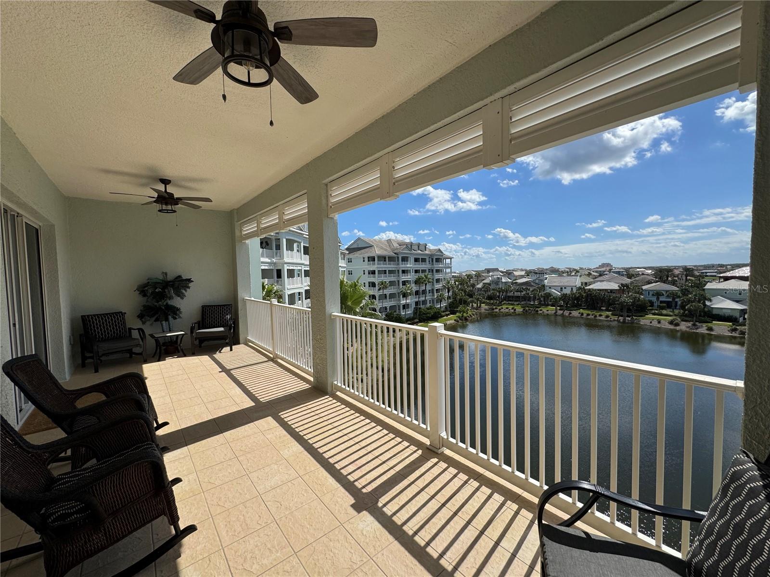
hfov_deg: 102.1
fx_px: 311
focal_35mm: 14
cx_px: 385
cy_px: 288
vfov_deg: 85.7
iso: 50
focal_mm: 2.22
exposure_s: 1/3546
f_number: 2.2
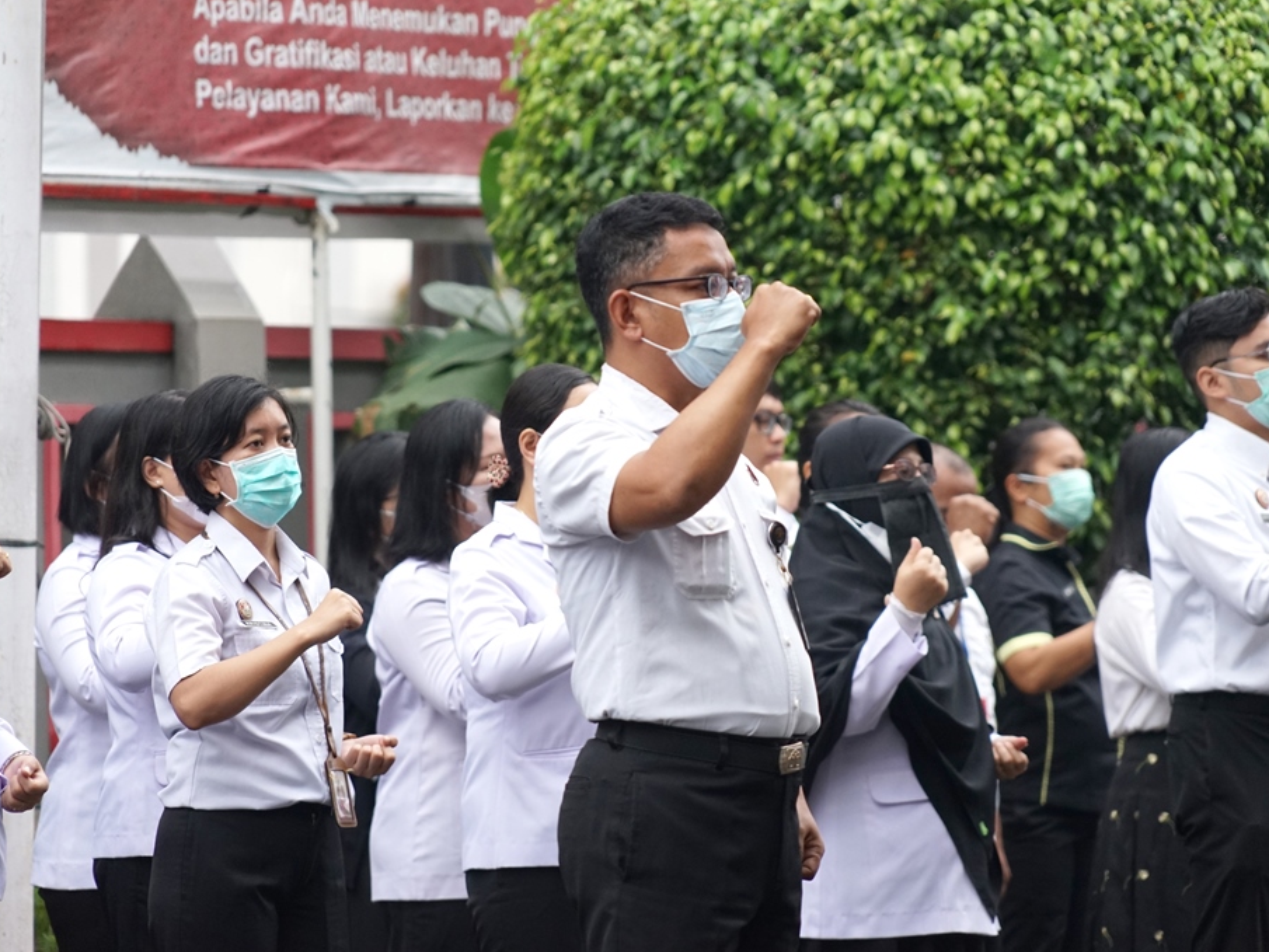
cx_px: 658
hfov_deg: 7.6
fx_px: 9569
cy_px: 476
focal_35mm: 261
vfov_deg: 5.7
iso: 1250
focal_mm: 240
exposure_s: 1/250
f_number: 6.3
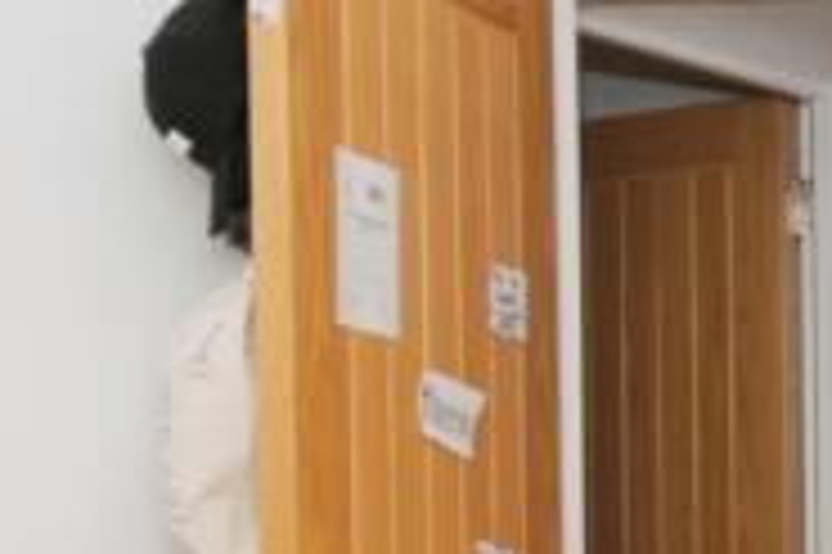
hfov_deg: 20.3
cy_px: 669
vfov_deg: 15.8
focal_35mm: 83
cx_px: 1322
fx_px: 1916
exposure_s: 1/60
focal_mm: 10
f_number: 5
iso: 200
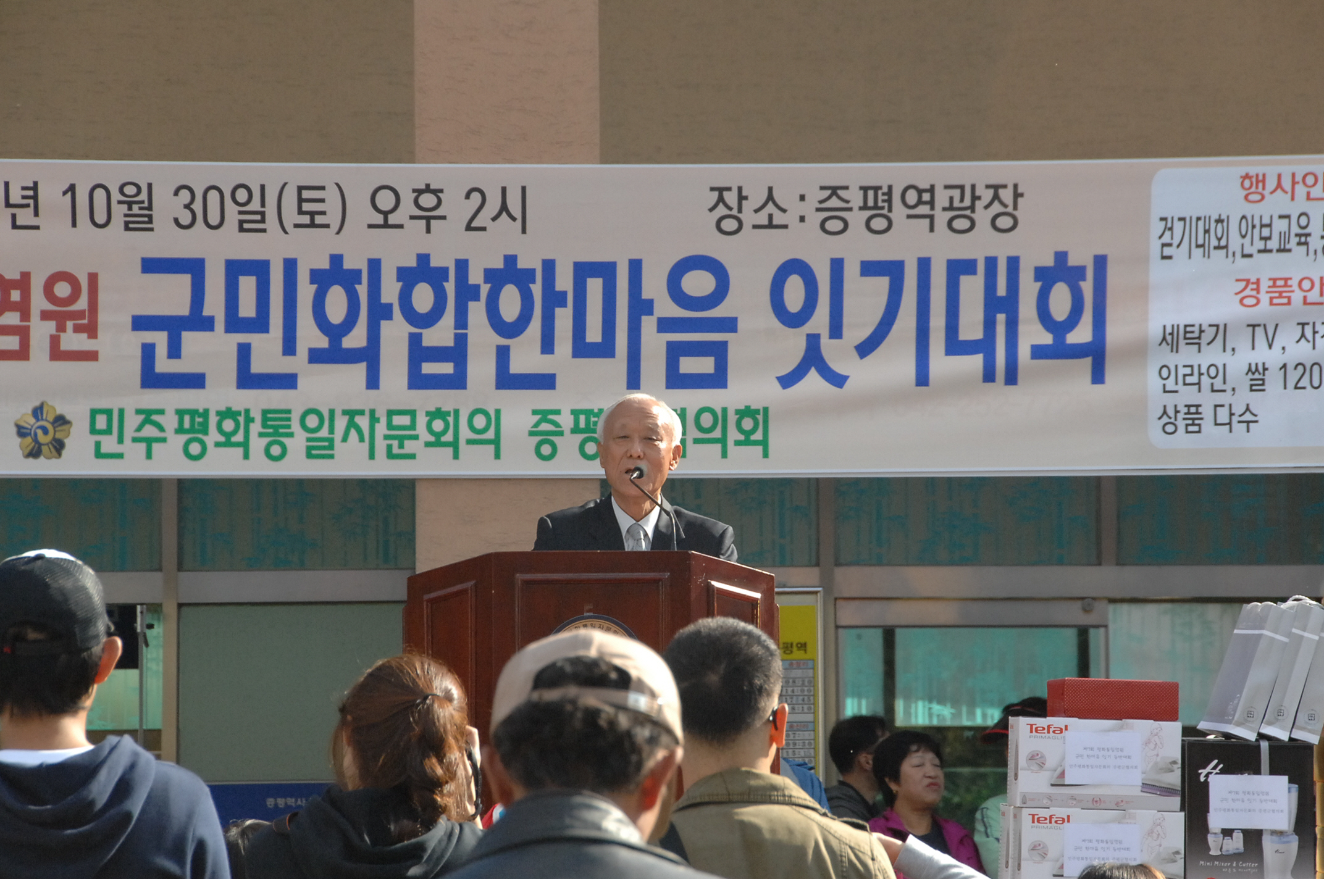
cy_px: 440
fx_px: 7438
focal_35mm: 202
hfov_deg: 10.2
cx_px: 662
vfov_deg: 6.8
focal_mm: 135
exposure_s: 1/400
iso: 800
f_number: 10
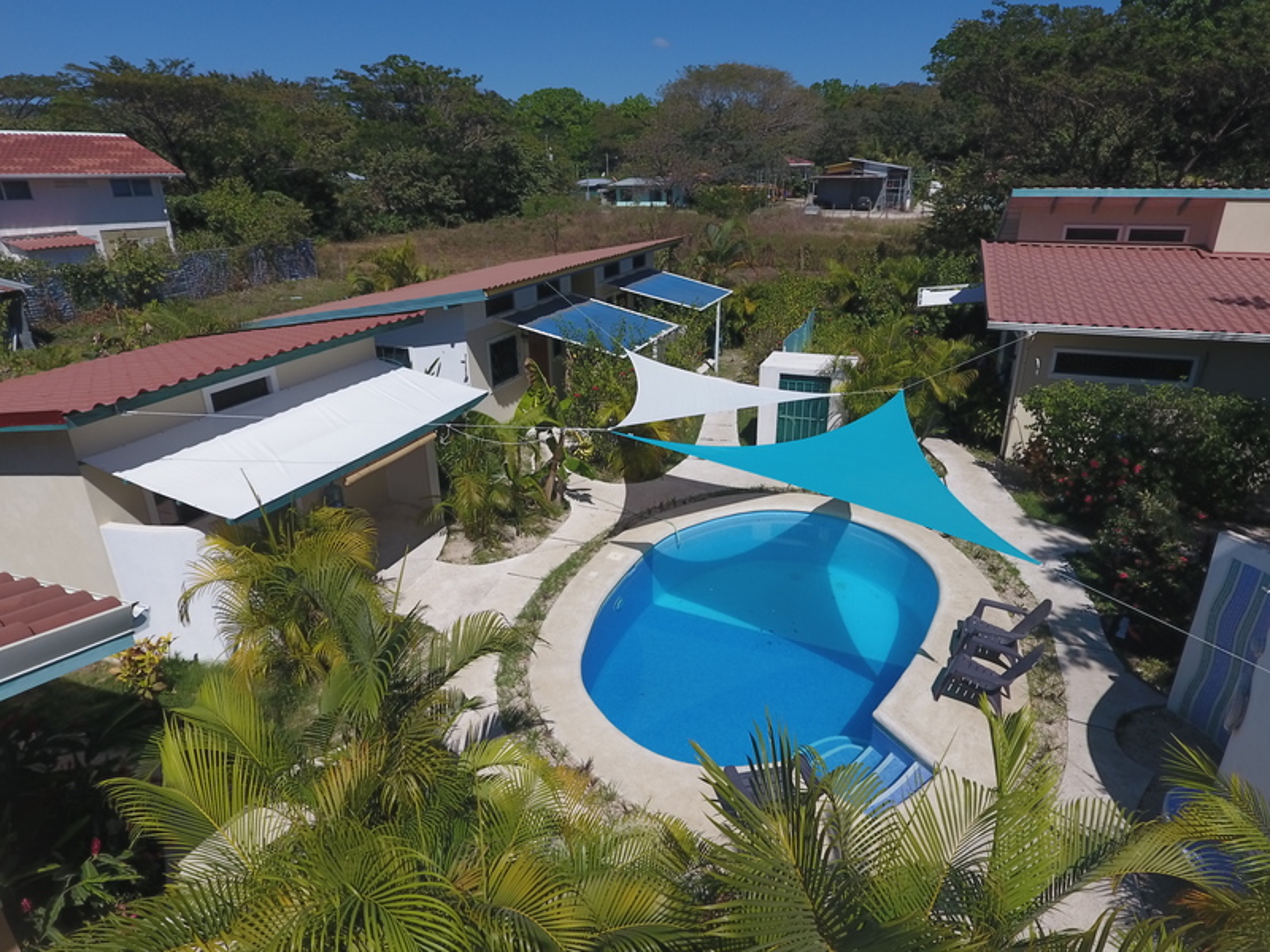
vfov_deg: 66.0
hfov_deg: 81.7
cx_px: 635
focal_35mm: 20
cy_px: 476
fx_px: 734
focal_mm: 3.61
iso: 100
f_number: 2.8
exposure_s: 1/1828
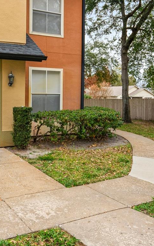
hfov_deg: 34.7
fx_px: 228
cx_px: 9
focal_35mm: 34
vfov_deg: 56.4
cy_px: 101
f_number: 4
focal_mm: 16
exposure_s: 1/400
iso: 400
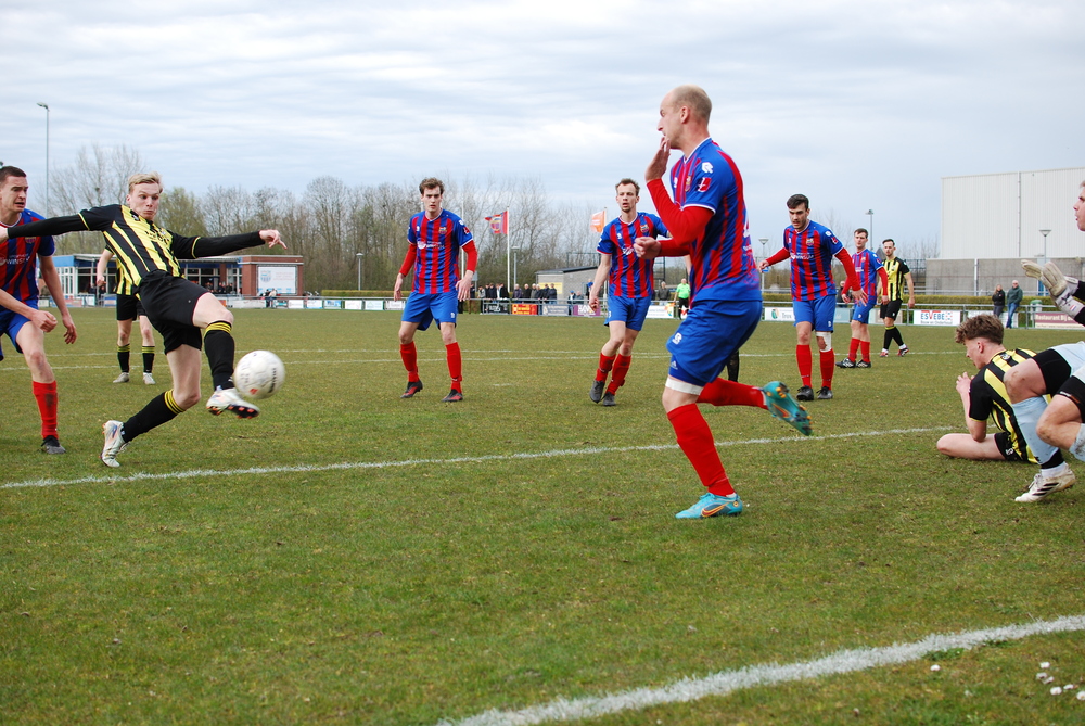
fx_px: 1584
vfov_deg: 25.8
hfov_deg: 37.8
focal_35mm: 52
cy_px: 363
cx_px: 542
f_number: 3.5
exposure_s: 1/1000
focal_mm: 35
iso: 200
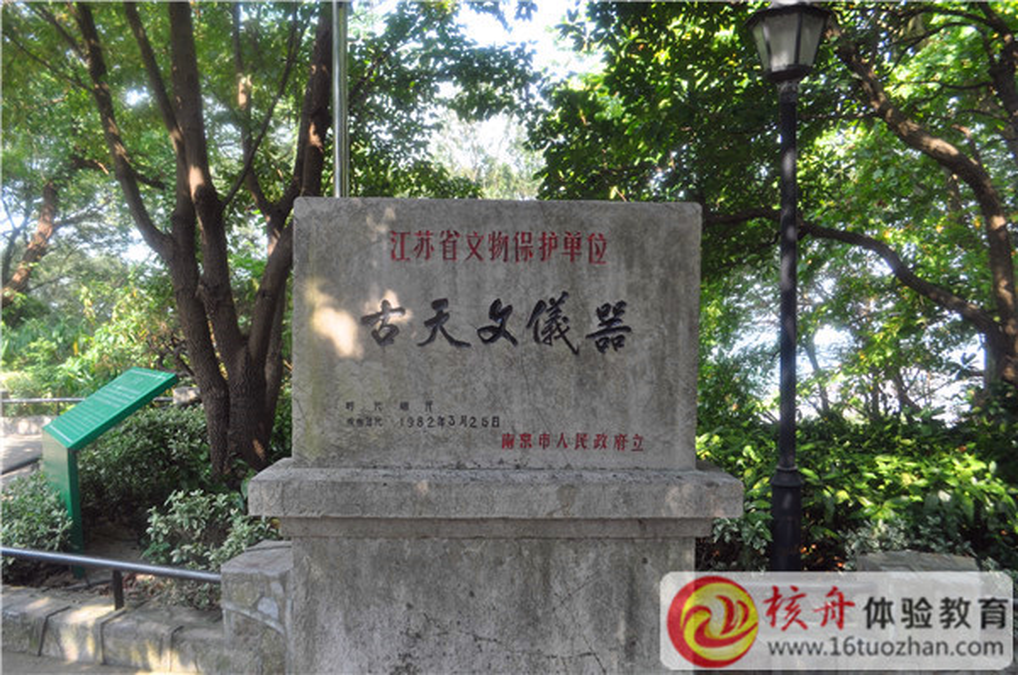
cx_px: 509
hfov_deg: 62.0
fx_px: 847
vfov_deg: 43.5
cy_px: 338
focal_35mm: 30
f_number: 5.6
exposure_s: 1/125
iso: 280
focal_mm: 20
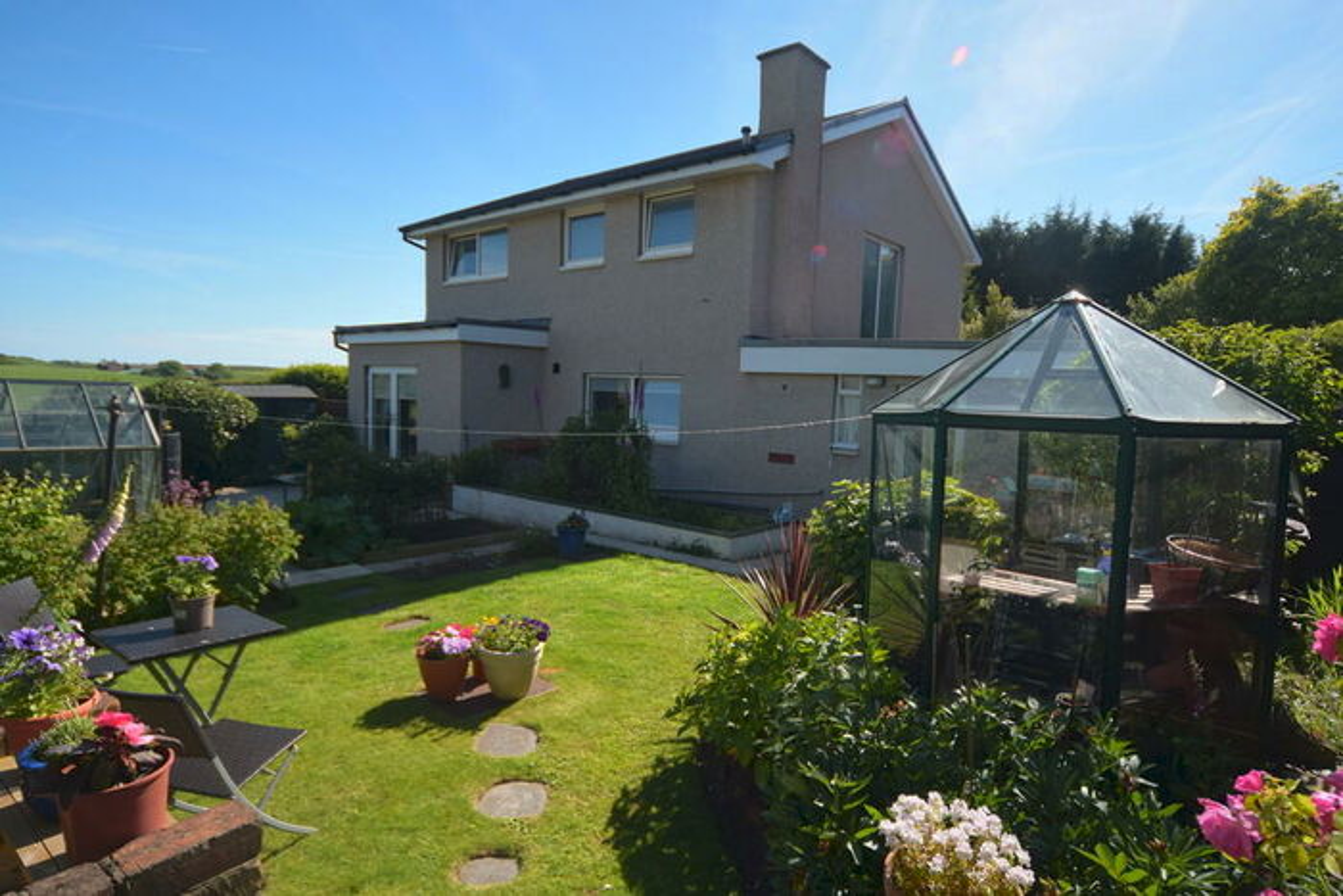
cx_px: 672
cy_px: 448
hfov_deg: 90.0
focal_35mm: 18
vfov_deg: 67.4
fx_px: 672
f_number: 4.5
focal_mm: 12
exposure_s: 1/800
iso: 200
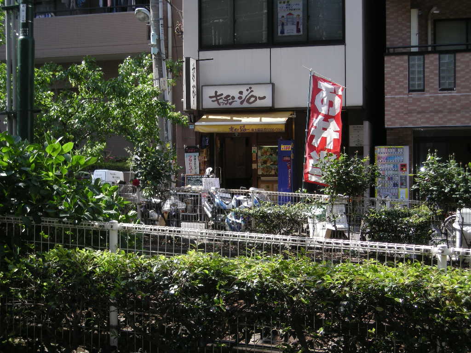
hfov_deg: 31.7
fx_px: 830
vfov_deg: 24.0
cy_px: 176
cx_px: 236
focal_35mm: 61
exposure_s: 1/280
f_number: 3.5
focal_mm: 9.9
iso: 72
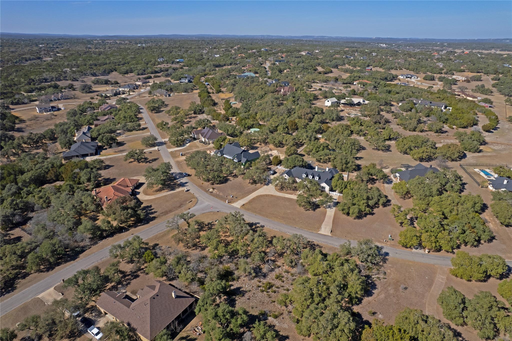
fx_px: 313
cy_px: 170
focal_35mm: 22
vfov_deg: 57.2
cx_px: 256
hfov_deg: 78.6
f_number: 2.8
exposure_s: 1/3200
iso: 130
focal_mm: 8.38
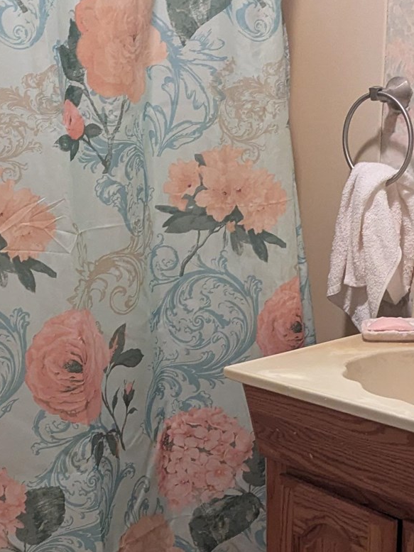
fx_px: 1276
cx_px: 218
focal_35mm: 80
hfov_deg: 18.4
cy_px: 451
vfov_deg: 24.0
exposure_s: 1/120
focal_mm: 4.38
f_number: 1.73
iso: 642
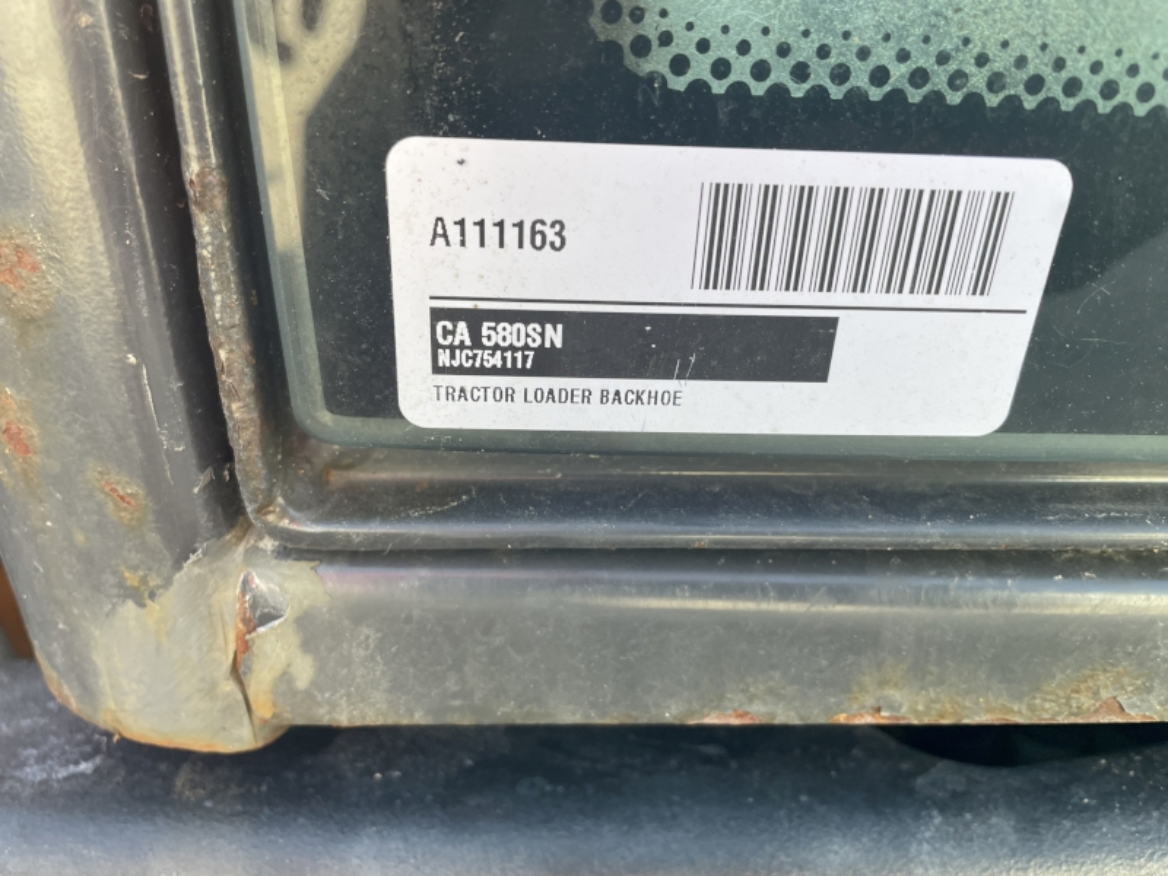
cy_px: 438
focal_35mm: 26
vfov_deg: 53.1
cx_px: 584
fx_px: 877
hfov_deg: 67.3
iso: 32
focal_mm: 4.2
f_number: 1.6
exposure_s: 1/256
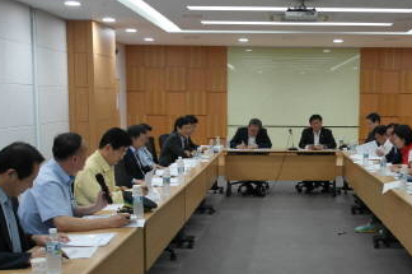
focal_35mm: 51
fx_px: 583
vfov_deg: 26.3
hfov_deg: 38.2
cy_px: 164
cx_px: 296
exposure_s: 1/50
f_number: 3.5
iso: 400
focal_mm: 20
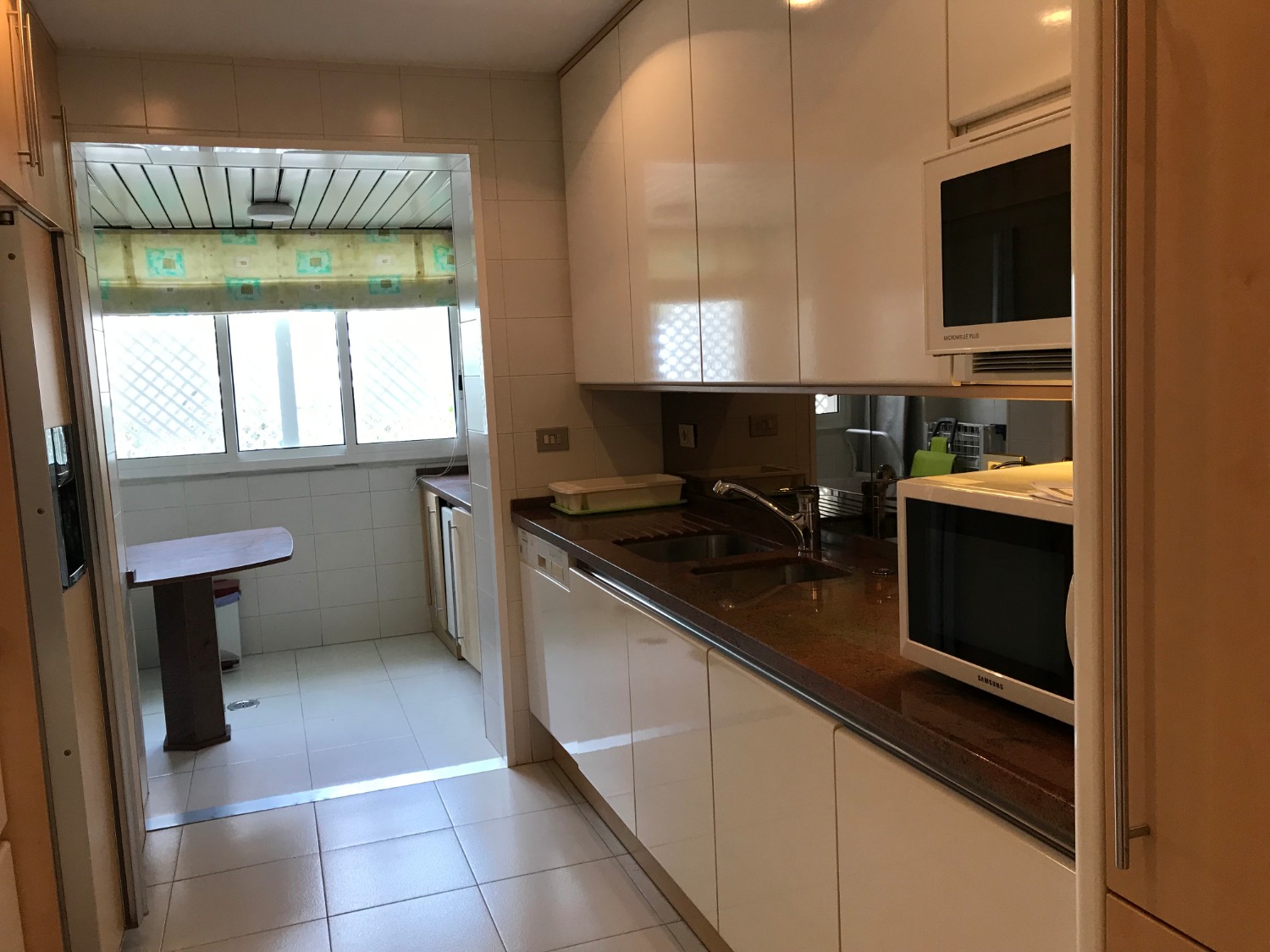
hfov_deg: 63.4
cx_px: 635
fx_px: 1027
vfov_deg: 49.7
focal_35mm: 28
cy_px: 476
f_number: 1.8
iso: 25
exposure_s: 1/33
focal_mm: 3.99
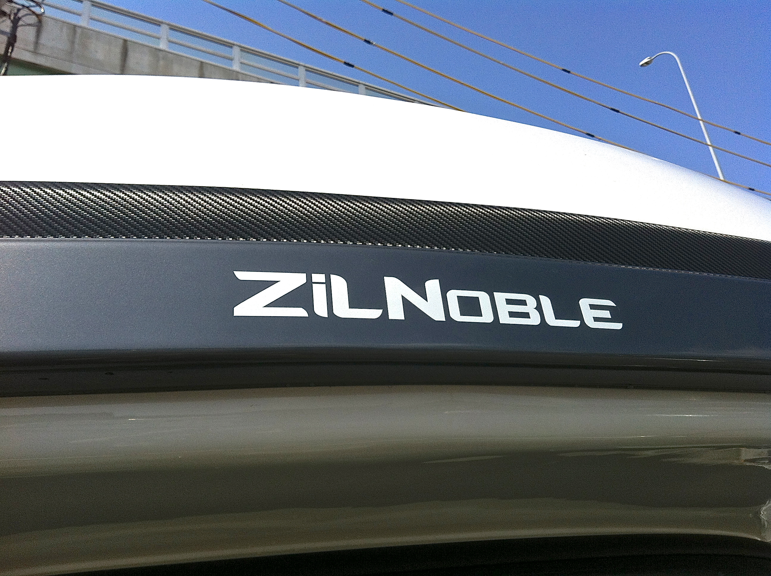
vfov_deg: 40.6
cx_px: 386
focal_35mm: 35
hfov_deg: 52.7
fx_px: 778
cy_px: 288
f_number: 2.8
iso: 80
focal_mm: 3.85
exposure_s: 1/1588
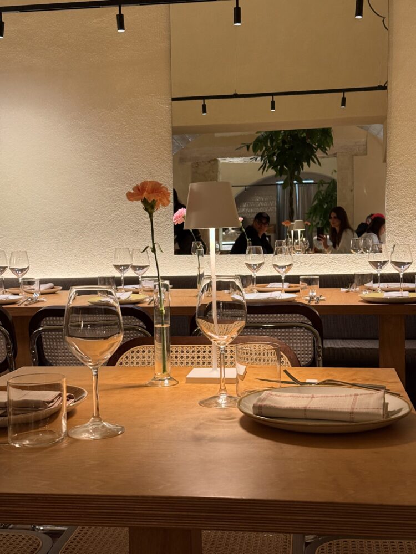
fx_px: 769
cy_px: 277
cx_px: 208
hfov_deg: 30.3
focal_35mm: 48
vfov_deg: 39.7
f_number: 1.78
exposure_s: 1/50
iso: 250
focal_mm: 6.76
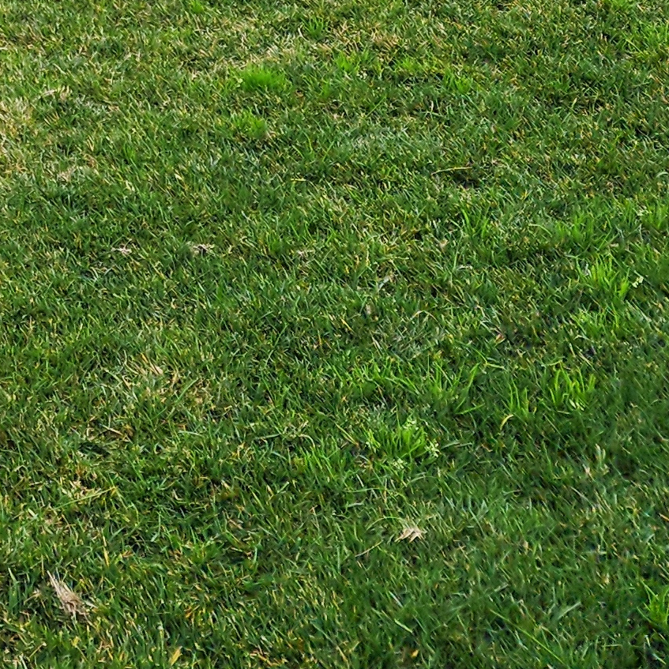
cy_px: -499
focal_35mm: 96
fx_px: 2099
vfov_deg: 15.7
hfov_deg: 16.8
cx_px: -254
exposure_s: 1/180
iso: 25
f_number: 1.8
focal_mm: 6.4
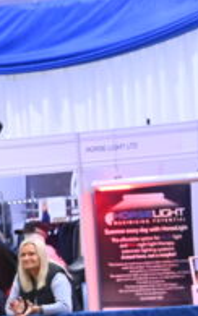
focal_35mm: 535
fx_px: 4616
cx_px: -198
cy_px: 293
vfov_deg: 3.9
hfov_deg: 2.4
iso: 16000
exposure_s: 1/640
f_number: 5
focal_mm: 165
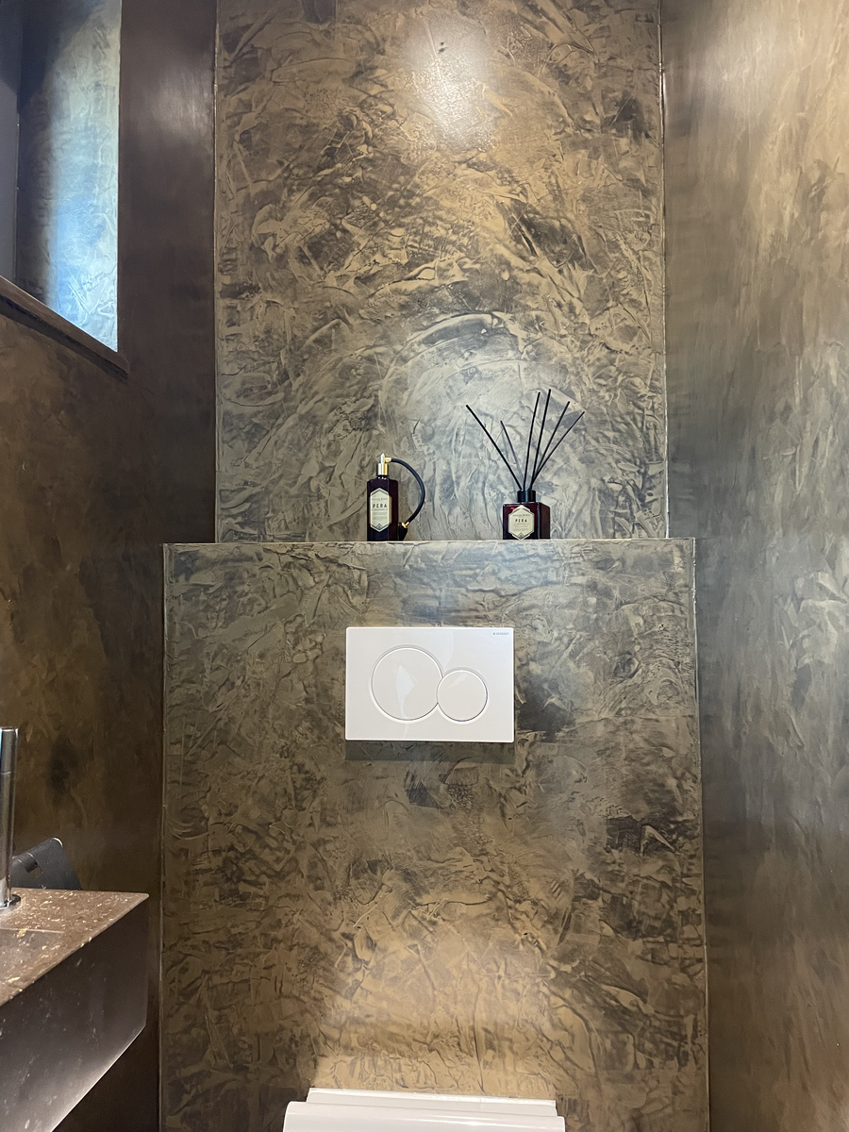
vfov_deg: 67.3
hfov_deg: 53.1
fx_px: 850
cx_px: 424
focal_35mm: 26
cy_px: 566
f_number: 1.6
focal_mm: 4.2
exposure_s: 1/33
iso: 500
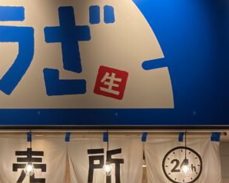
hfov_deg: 19.7
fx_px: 637
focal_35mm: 94
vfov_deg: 16.2
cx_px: -5
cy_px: 145
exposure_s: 1/60
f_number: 1.8
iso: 50
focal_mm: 3.99
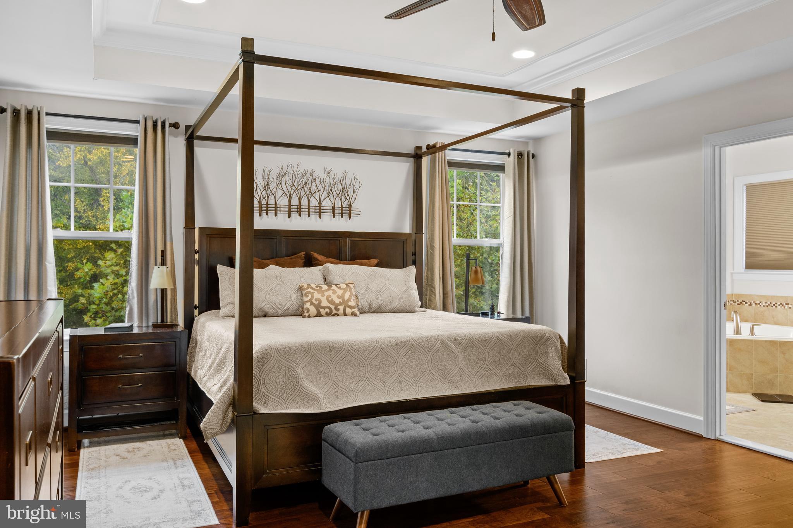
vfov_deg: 46.4
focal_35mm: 28
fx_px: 617
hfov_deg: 65.5
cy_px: 264
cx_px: 396
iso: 250
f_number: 8
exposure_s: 1.3
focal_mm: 19
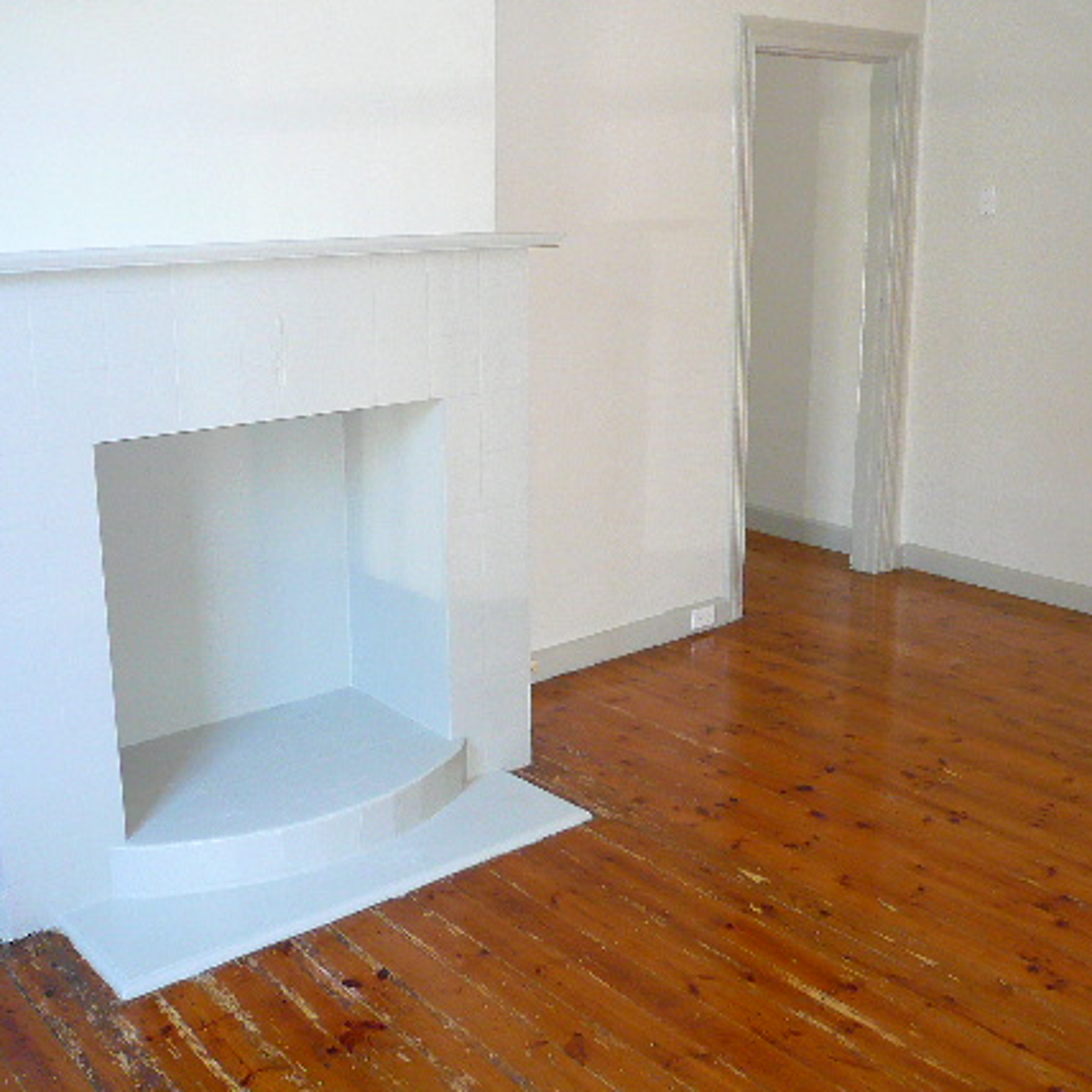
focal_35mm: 37
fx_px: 1321
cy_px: 492
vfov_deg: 44.9
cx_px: 594
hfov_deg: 44.9
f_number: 2.8
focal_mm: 4.6
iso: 200
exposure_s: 1/30
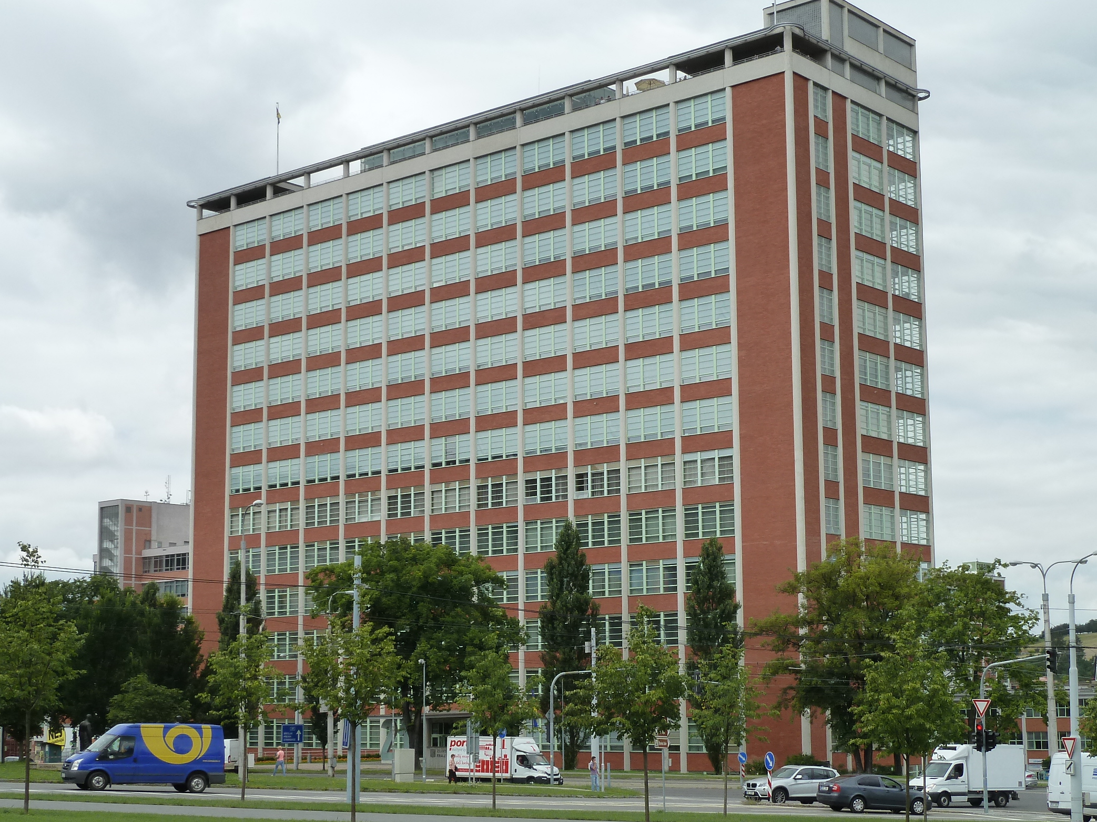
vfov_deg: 27.0
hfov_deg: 35.5
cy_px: 476
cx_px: 624
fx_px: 1711
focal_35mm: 54
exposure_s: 1/400
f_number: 4.5
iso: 125
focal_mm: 7.3
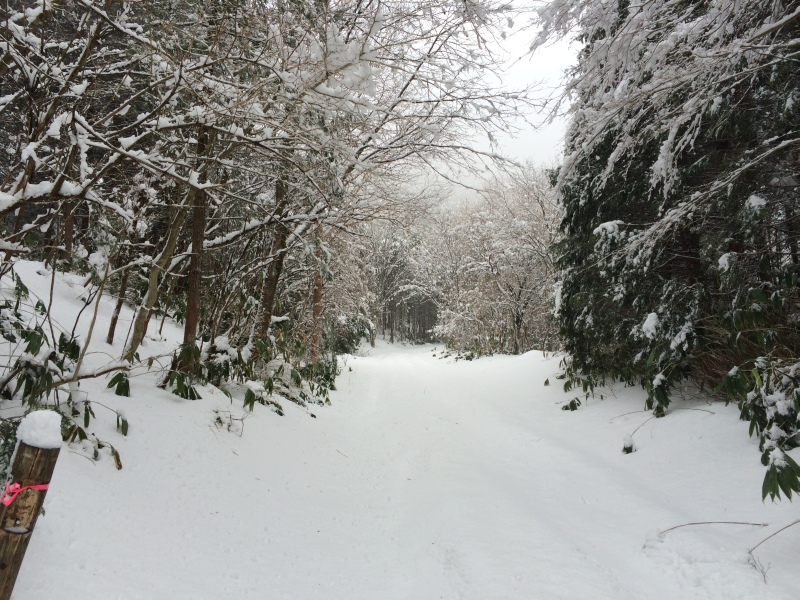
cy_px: 300
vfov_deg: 46.8
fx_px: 693
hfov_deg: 60.0
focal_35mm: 30
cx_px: 400
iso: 32
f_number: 2.2
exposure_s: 1/131
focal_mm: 4.12
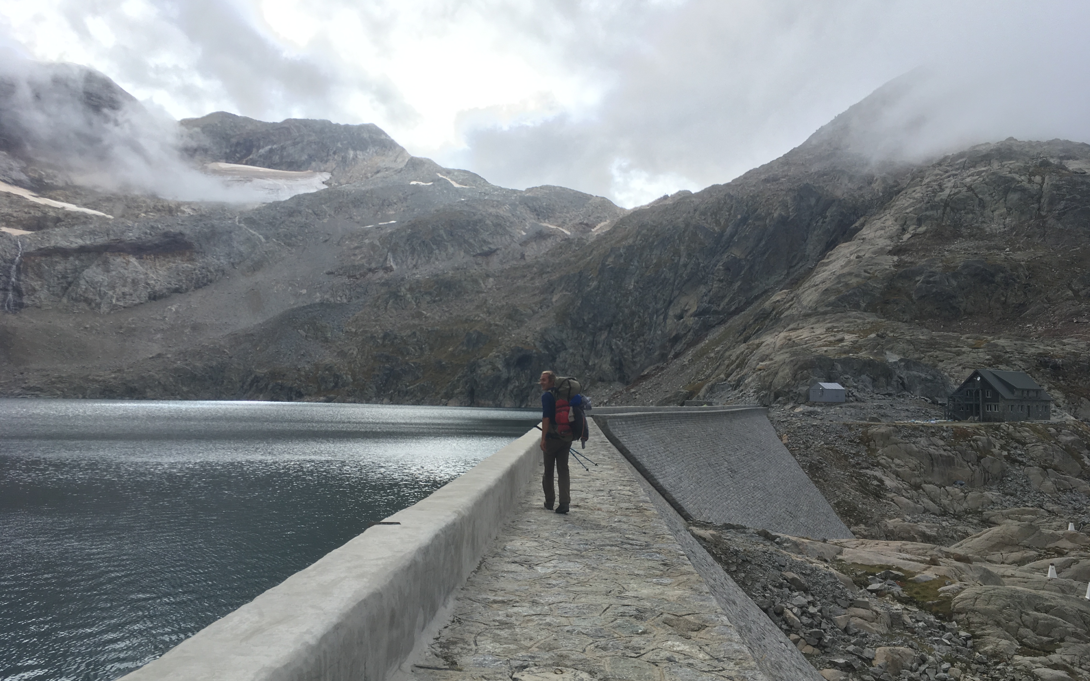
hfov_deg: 61.2
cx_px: 541
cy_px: 345
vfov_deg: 40.6
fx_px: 921
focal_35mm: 31
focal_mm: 4.15
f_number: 2.2
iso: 25
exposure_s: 1/916
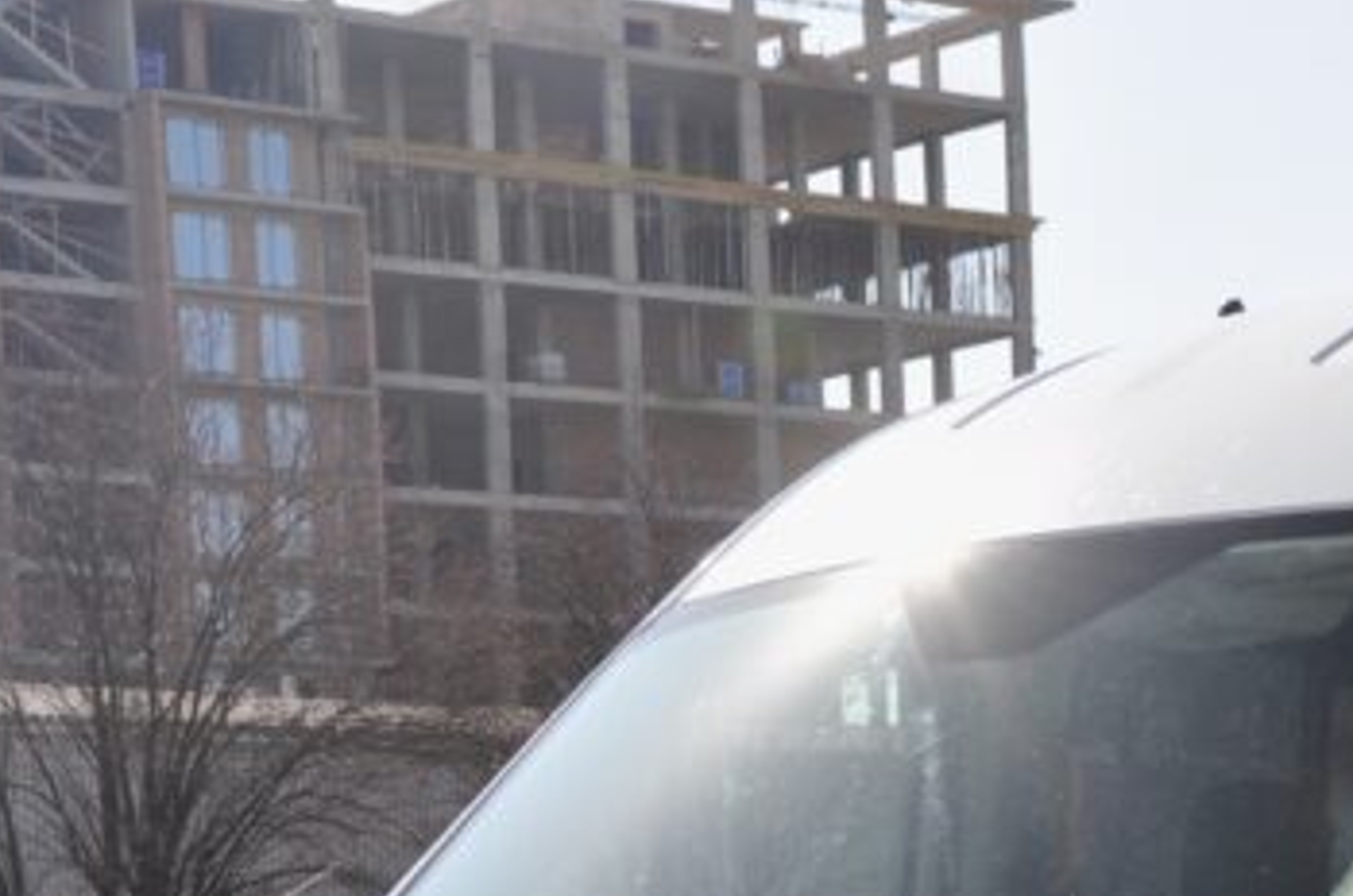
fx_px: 4614
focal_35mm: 123
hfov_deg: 16.2
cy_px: 1278
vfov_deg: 10.8
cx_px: 1465
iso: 640
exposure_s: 1/400
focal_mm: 28
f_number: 10
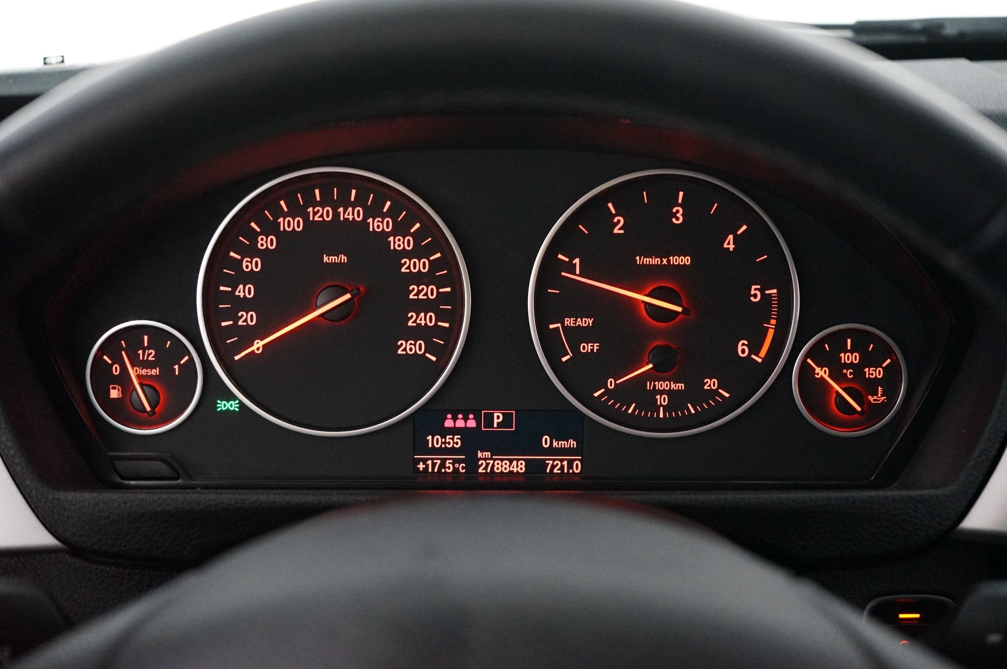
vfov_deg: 28.0
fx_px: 1341
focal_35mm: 48
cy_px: 334
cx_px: 504
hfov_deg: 41.1
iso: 6400
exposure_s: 1/30
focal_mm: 48
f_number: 4.5
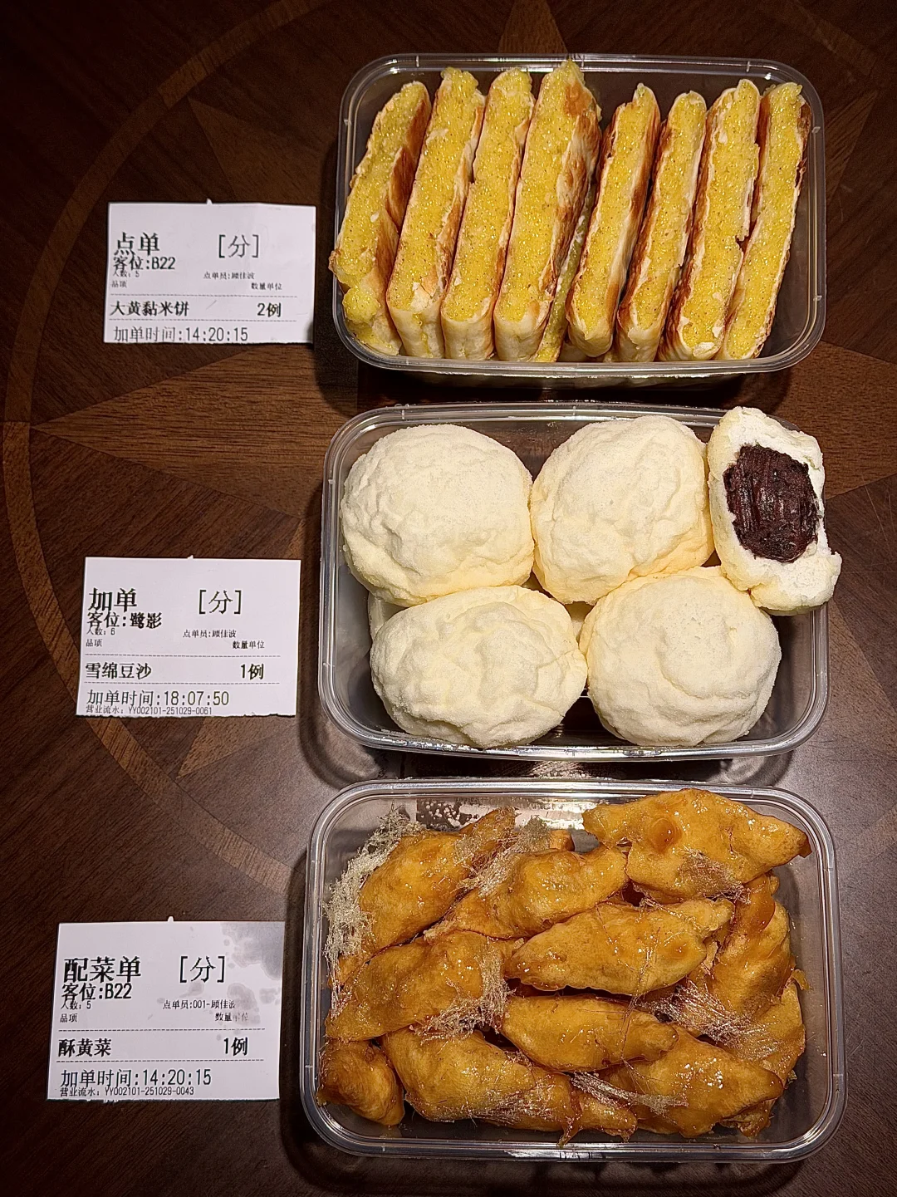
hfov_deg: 30.3
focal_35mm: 48
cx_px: 448
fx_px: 1659
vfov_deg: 39.7
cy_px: 598
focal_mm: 6.76
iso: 50
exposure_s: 1/155
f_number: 1.78
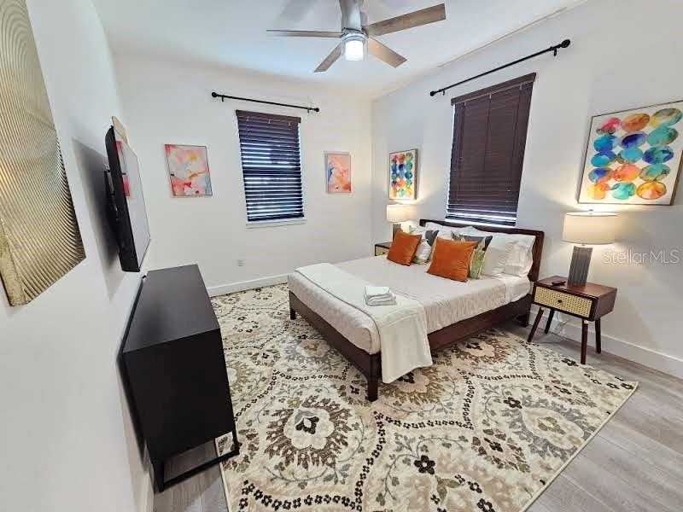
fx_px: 256
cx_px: 342
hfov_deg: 106.2
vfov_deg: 89.9
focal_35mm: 13
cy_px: 256
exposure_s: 1/30
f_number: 2.2
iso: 320
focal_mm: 2.2
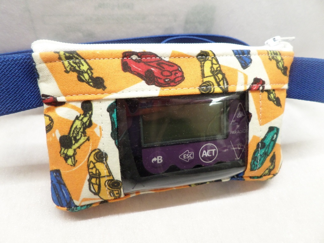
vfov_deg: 56.8
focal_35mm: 24
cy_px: 122
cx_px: 162
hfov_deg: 71.6
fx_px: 225
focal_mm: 4.3
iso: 200
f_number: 3.1
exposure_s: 1/20
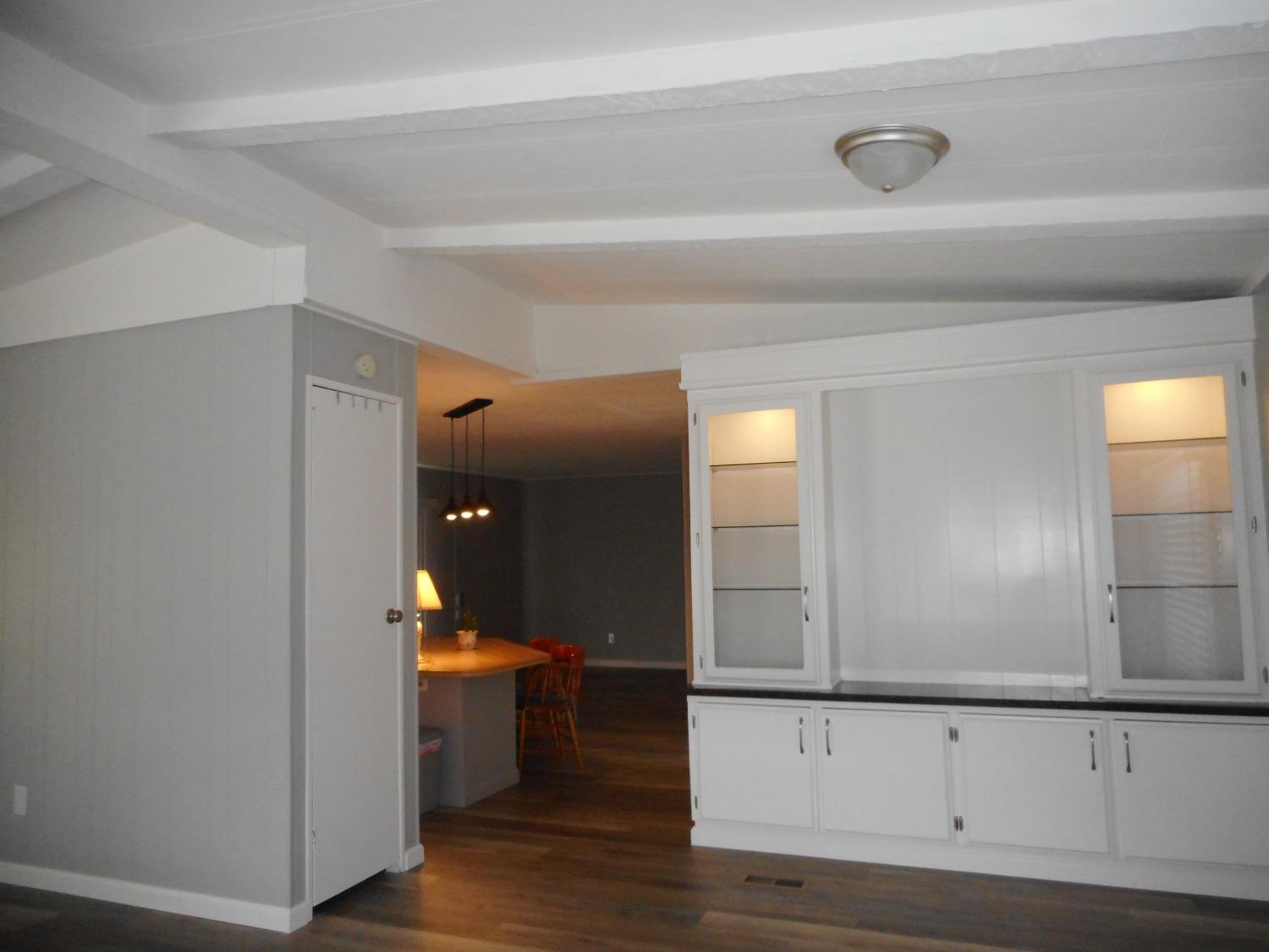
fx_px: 916
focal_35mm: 25
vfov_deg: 54.9
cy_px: 476
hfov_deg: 69.4
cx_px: 634
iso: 400
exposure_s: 1/25
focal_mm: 4.5
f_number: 3.7
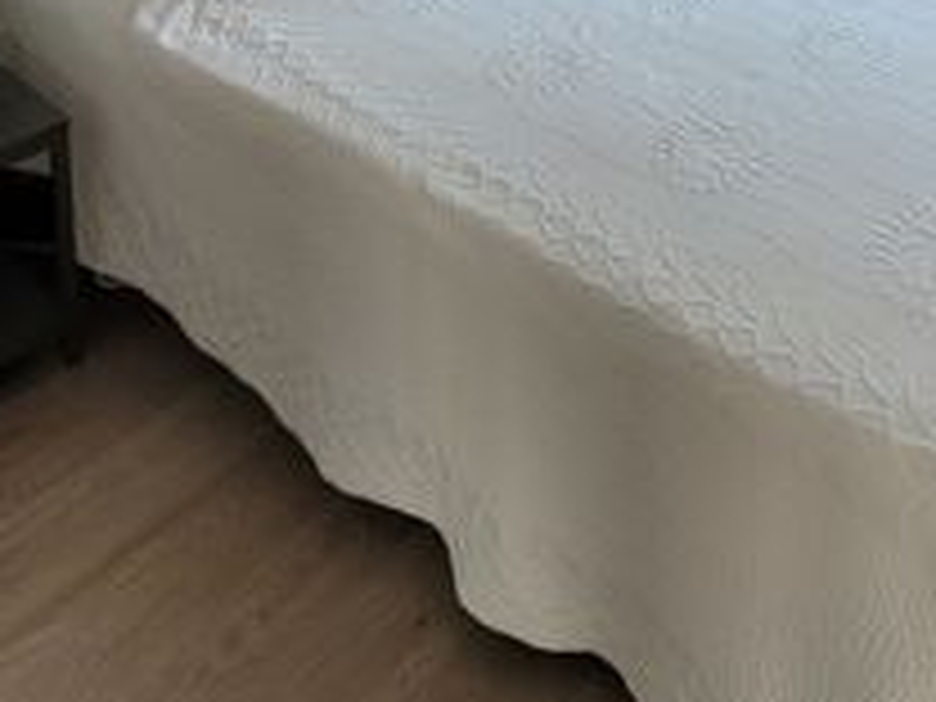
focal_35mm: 44
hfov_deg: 40.0
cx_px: 830
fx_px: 1190
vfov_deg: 23.3
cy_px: -454
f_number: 2.2
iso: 50
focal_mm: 1.74
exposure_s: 1/60
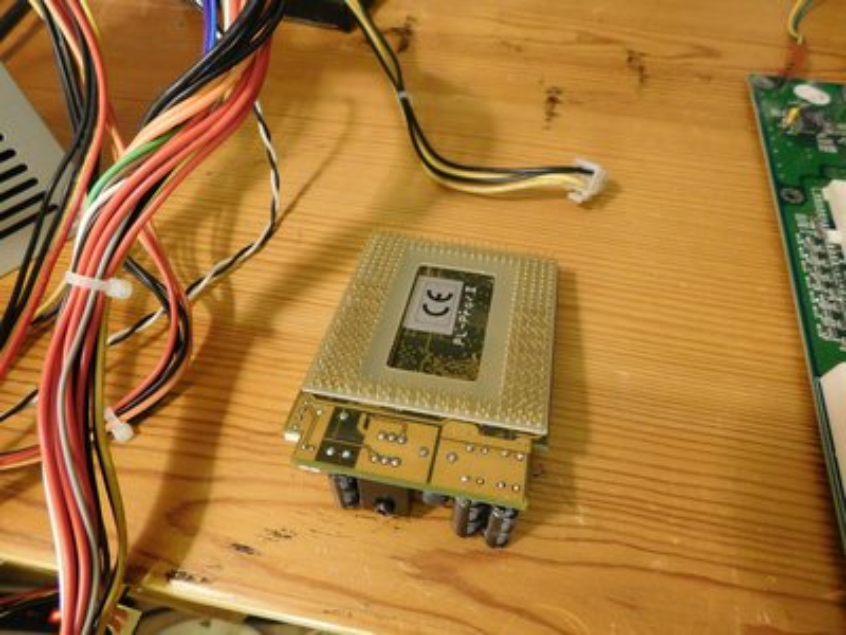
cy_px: 318
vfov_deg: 58.9
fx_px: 562
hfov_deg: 73.9
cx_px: 423
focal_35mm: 23
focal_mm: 4
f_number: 3
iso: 400
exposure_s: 1/20
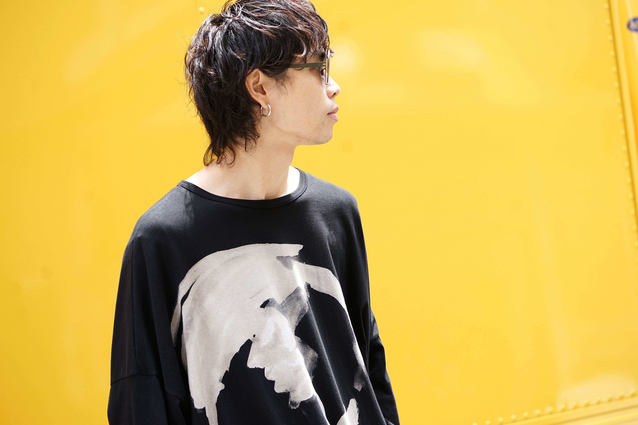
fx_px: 1595
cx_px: 319
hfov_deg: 22.6
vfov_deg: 15.2
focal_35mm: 90
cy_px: 212
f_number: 4
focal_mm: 90
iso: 400
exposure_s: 1/500
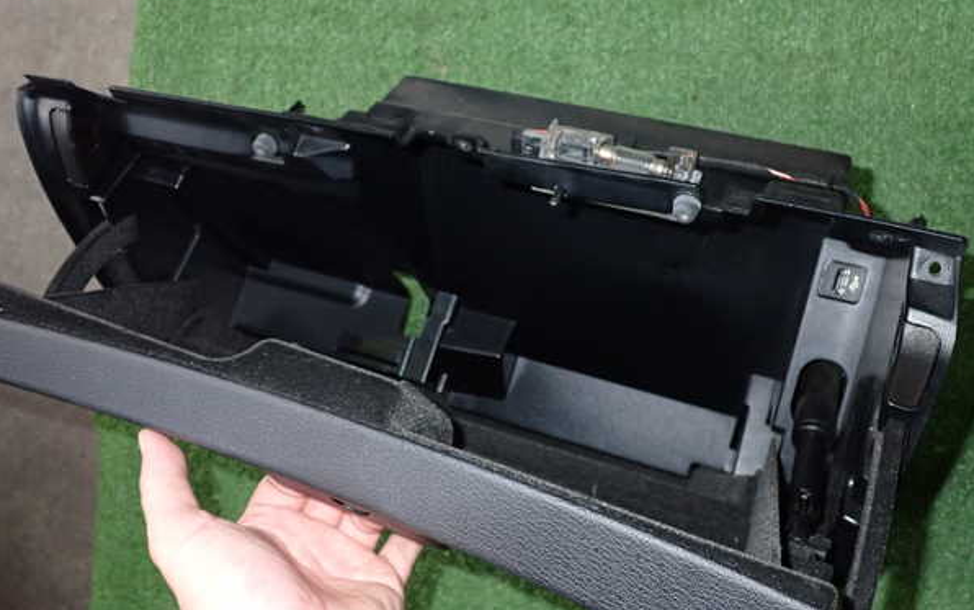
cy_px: 329
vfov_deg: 39.4
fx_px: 850
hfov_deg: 59.6
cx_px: 487
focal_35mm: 32
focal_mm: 5.4
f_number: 6.3
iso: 500
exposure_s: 1/30
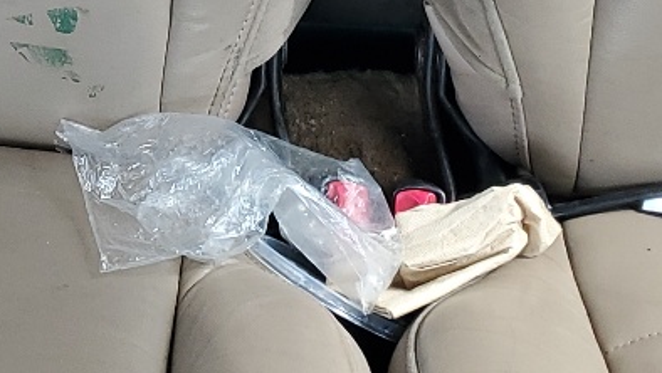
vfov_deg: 10.0
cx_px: -89
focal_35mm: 115
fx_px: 2019
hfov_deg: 17.9
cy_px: -286
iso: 55
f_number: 1.5
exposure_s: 1/60.2
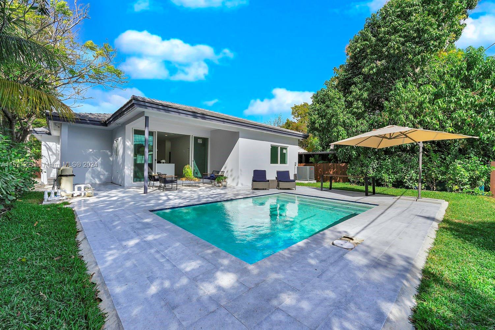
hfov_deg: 104.3
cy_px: 165
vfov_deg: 81.2
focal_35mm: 14
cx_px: 248
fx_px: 192
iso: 400
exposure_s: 1/2000
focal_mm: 14
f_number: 8
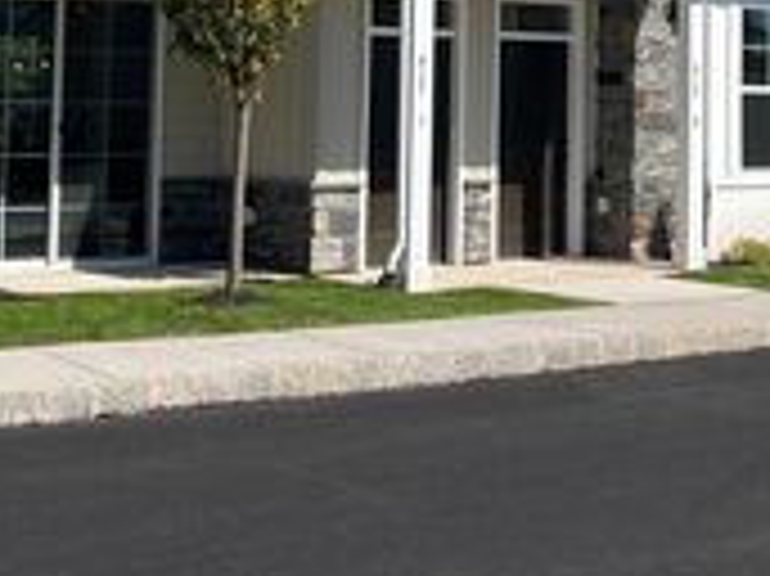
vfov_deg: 18.7
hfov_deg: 25.0
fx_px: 1689
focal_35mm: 76
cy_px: -25
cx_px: 680
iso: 50
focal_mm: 5.1
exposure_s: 1/4310
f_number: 1.6
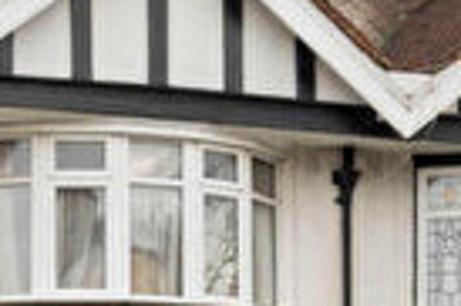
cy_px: 400
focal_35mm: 110
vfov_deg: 12.1
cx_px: -192
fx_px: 1401
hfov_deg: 17.2
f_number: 8
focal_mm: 21.5
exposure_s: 1/80
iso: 320
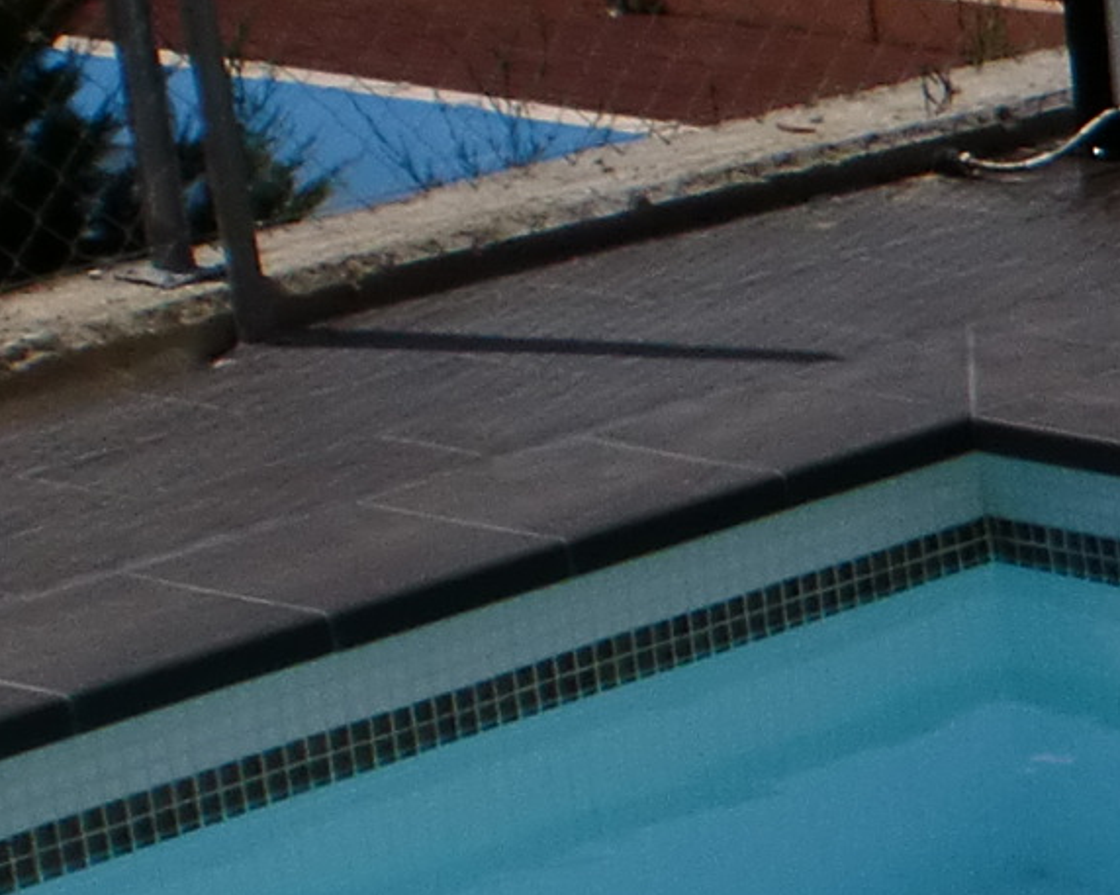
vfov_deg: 9.8
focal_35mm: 153
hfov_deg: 11.3
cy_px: 1279
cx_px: 2299
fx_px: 5069
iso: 64
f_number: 5.6
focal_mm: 6.3
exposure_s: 1/2000
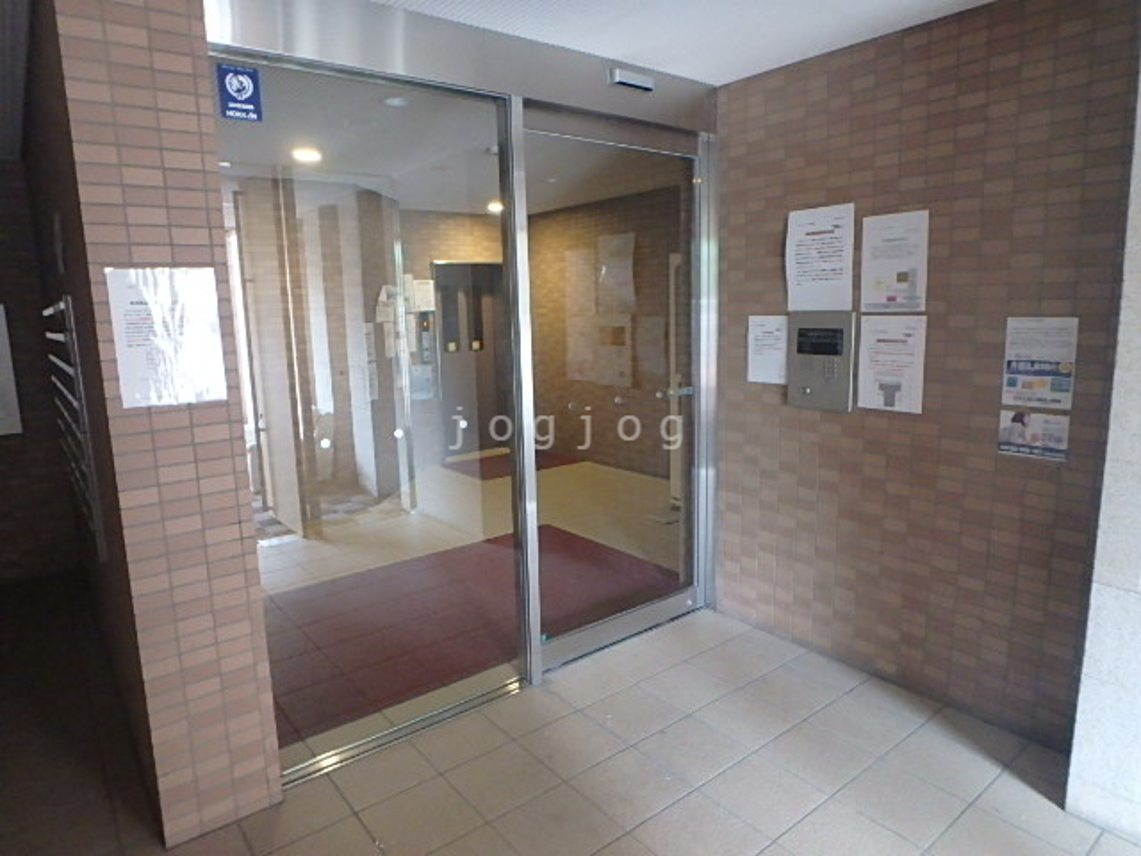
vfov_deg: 63.4
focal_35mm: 21
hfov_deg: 79.0
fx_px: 692
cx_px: 570
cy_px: 428
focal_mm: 3.7
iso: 800
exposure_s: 1/25
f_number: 3.5
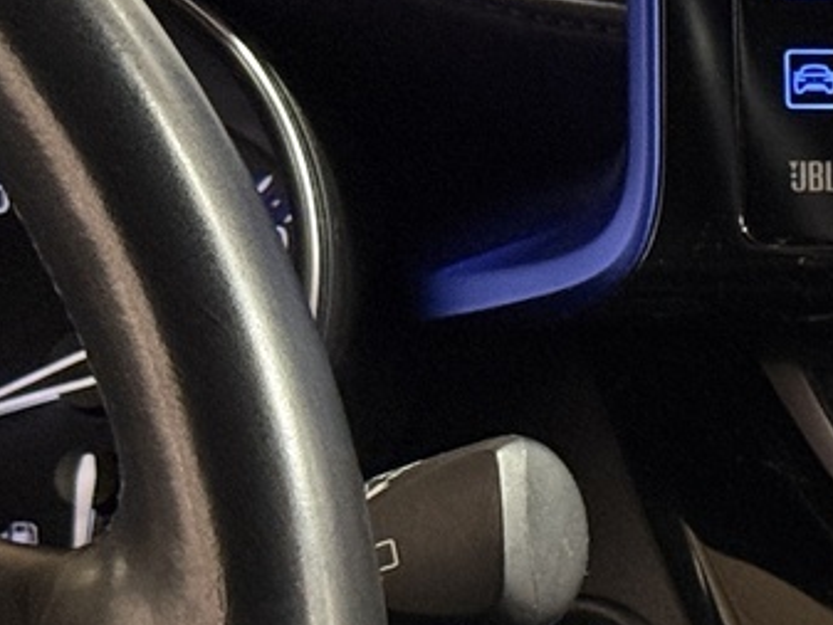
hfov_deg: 9.2
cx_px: 1498
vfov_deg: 7.2
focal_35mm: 205
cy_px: 469
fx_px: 4935
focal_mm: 6.76
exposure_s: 1/33
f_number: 1.78
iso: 200
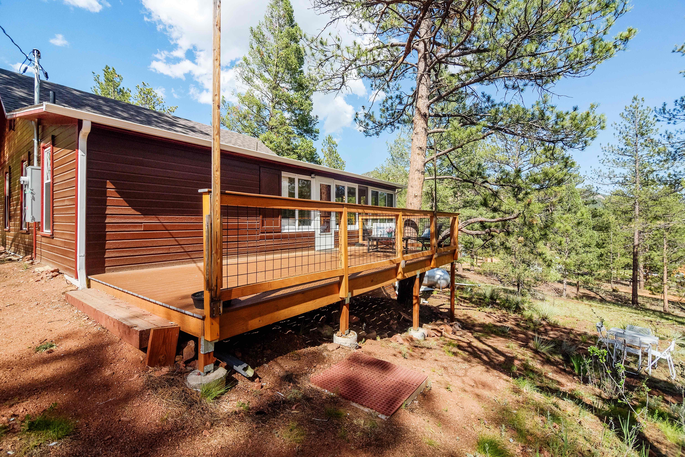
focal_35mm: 15
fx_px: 286
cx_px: 342
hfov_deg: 100.4
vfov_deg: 77.4
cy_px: 228
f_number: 8
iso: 400
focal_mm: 15
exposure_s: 1/2000
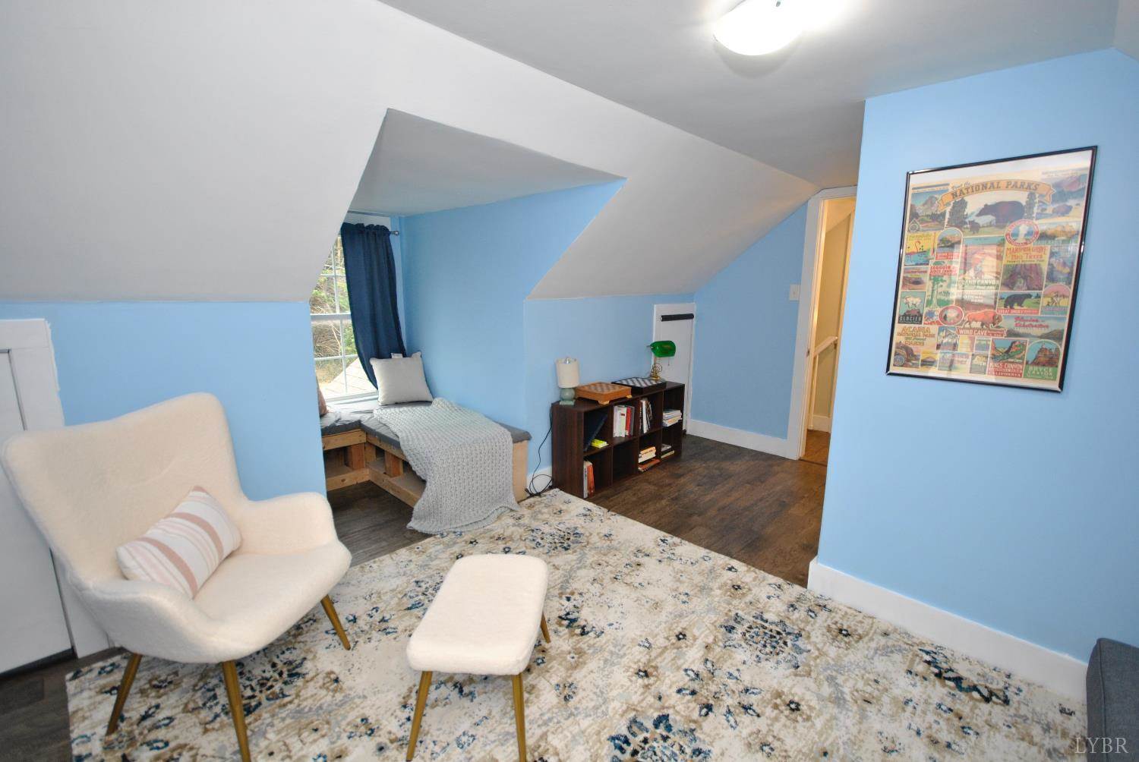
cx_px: 570
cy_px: 381
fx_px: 475
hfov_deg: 100.3
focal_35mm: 15
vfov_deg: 77.5
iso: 400
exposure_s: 1/25
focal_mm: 10
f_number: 4
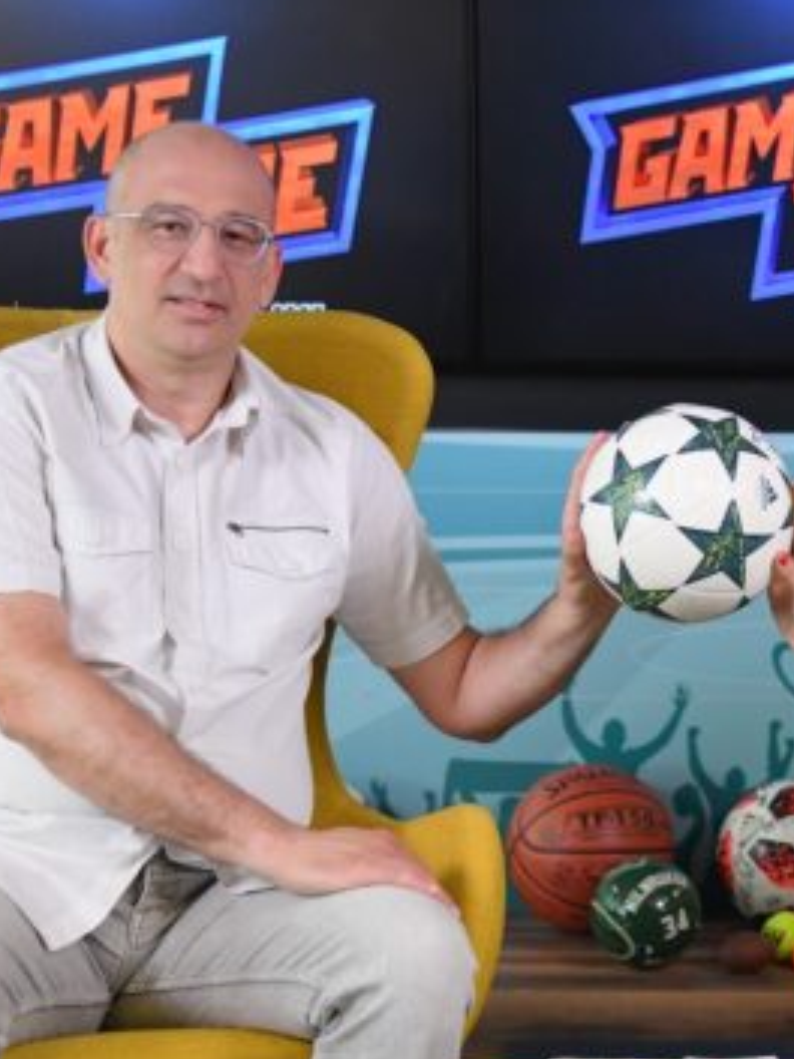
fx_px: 2905
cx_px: 719
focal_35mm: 95
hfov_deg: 15.4
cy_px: 590
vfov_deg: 20.6
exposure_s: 1/320
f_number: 4
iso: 3200
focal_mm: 58
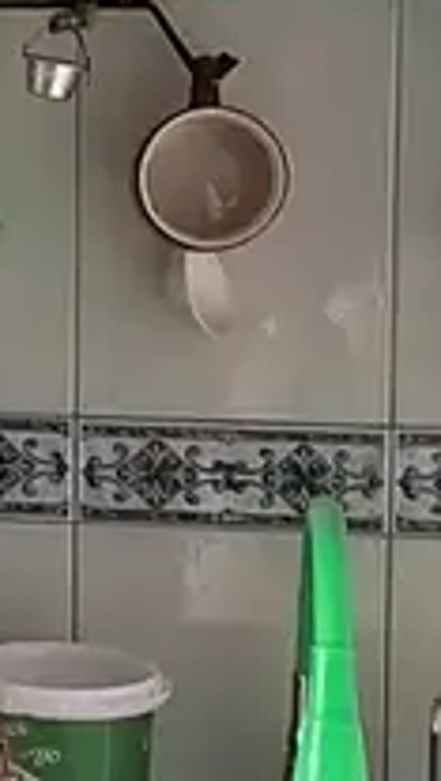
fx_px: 3003
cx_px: -841
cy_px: 192
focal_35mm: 145
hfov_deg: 7.5
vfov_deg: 14.7
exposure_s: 1/33.3
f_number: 1.9
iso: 4800
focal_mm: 5.52
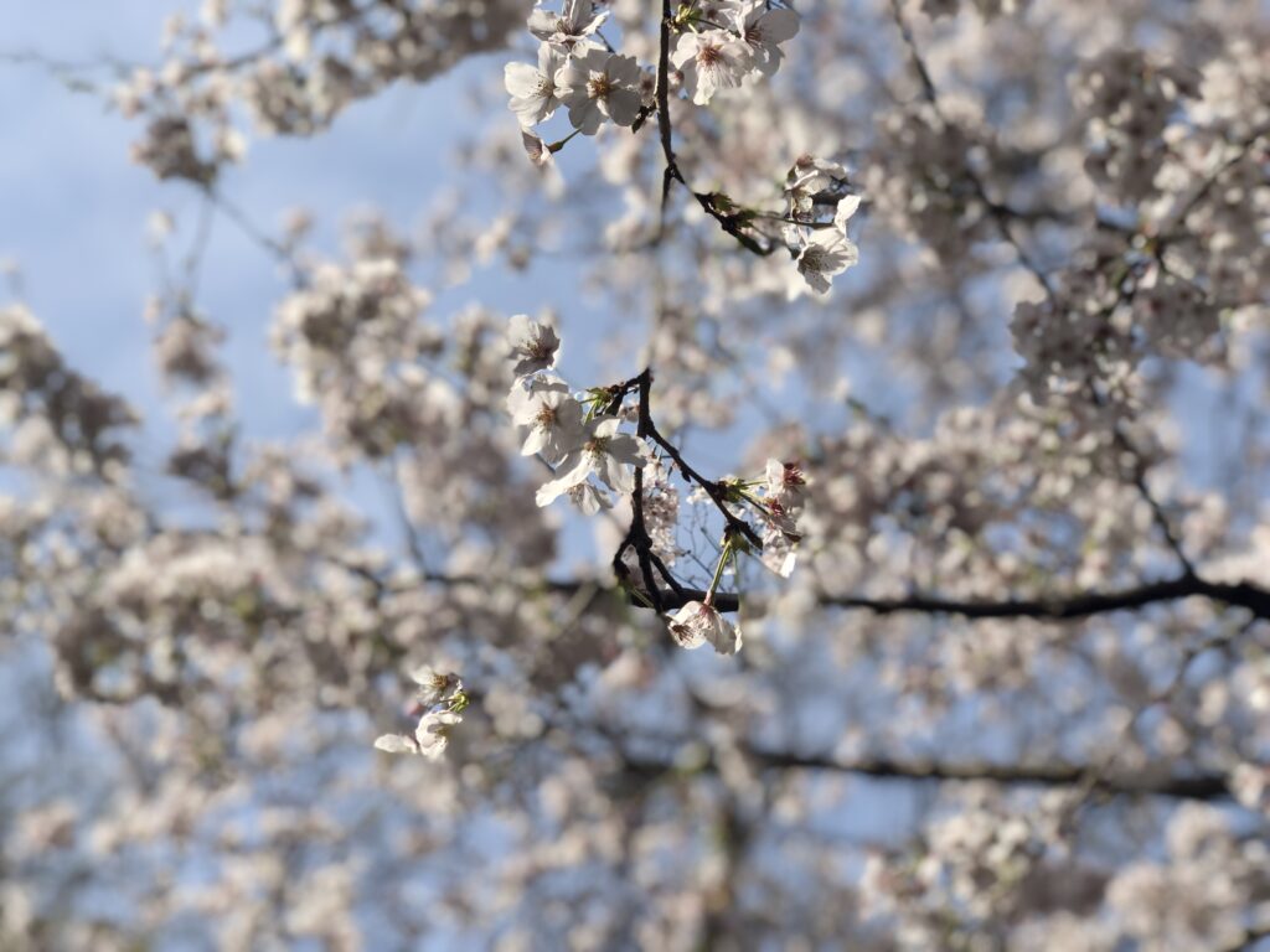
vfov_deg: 28.0
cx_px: 635
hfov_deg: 36.8
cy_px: 476
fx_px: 1908
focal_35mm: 52
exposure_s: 1/1066
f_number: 2.4
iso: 16
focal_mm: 6
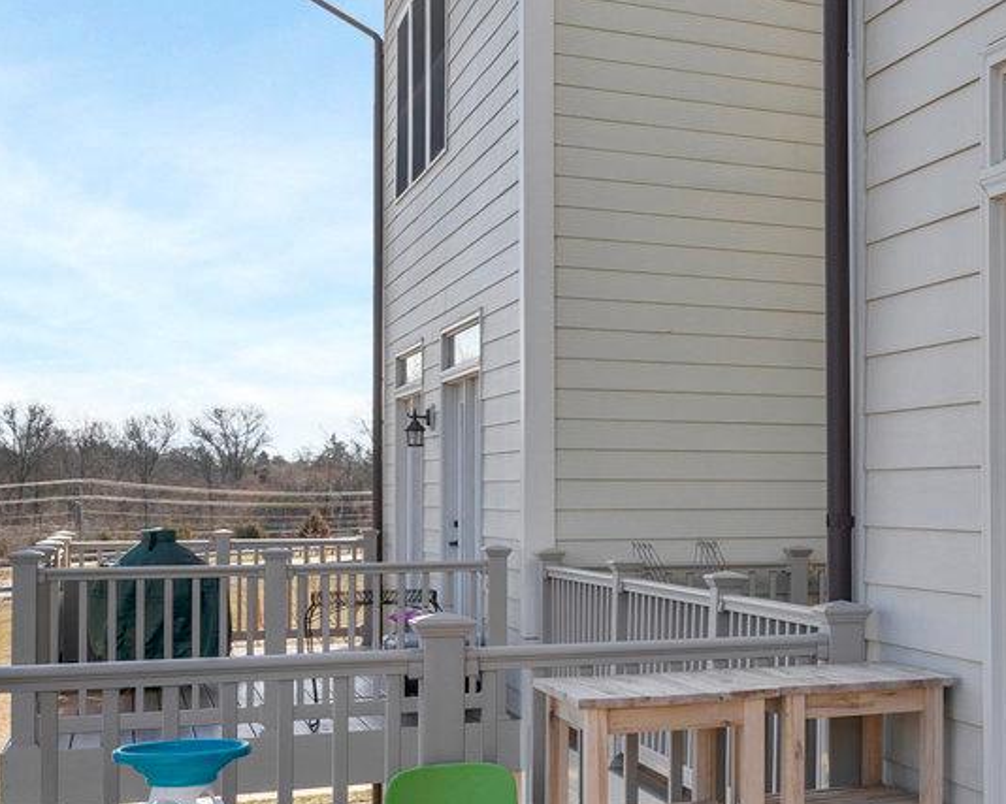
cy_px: 498
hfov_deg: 27.3
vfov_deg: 26.5
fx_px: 1704
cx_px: 1319
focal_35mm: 57
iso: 100
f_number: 8
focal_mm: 15.9
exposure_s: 1/200
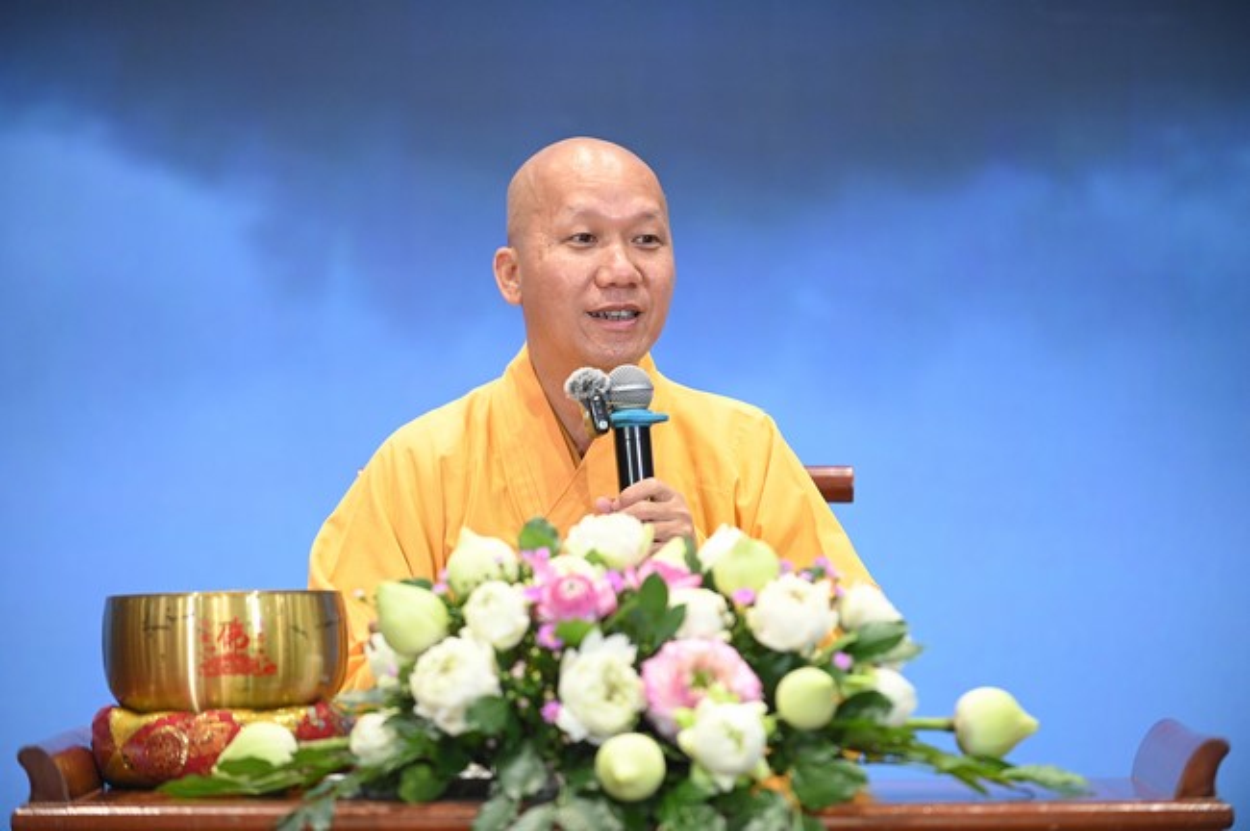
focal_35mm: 200
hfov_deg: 10.3
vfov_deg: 6.9
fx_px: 6937
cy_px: 416
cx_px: 625
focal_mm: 200
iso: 3200
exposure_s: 1/200
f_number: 3.2
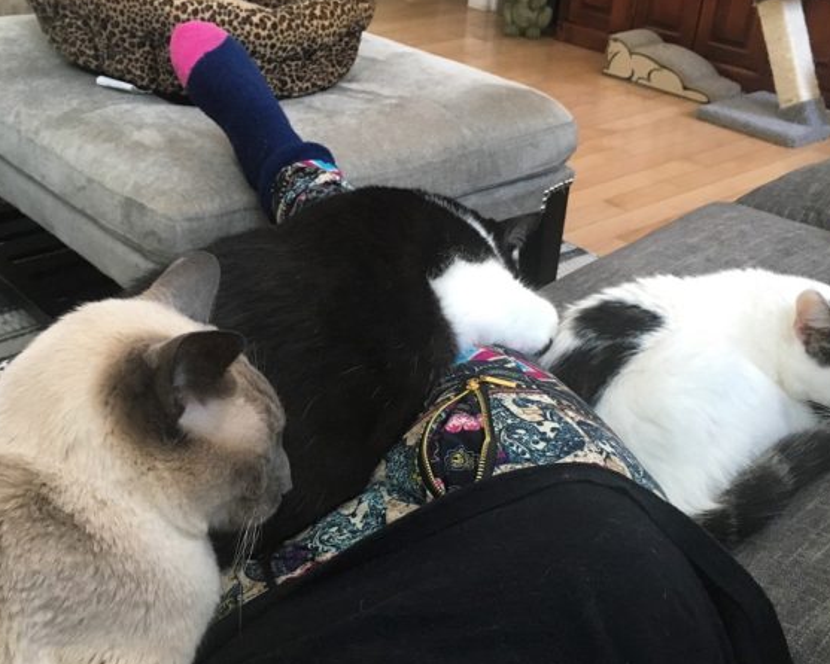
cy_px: 409
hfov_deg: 46.8
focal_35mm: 39
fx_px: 958
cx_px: 398
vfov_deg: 38.0
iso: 200
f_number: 2.2
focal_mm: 4.15
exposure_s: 1/17
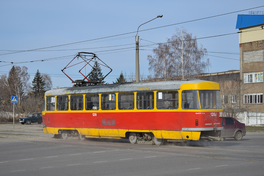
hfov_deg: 28.1
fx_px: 528
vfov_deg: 18.9
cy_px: 88
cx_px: 132
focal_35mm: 72
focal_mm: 48
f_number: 5.6
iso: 200
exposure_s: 1/1250
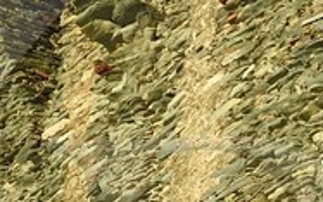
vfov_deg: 4.4
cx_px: 398
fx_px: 2606
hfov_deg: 7.0
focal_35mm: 296
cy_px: 352
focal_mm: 34
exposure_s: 1/200
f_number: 10
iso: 200
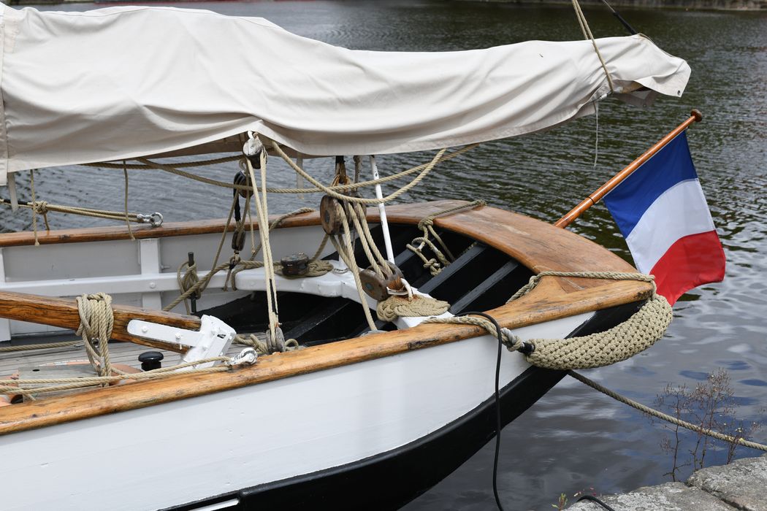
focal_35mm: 50
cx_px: 384
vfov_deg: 27.0
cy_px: 256
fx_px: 1065
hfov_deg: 39.6
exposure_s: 1/250
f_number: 8
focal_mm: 50
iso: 64
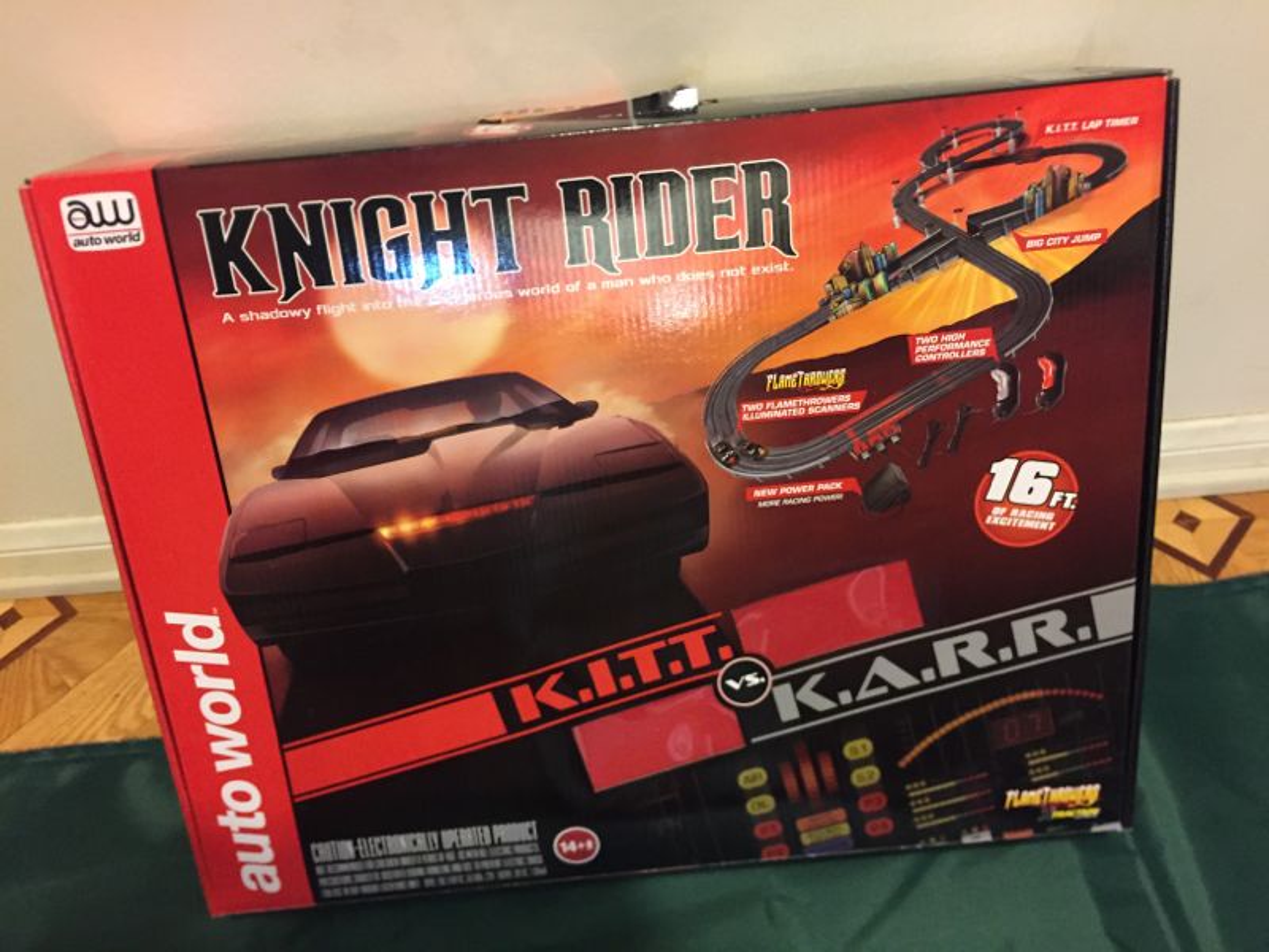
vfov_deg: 48.2
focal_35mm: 29
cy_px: 476
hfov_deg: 61.7
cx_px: 634
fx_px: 1063
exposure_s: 1/15
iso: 250
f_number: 2.2
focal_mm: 4.15
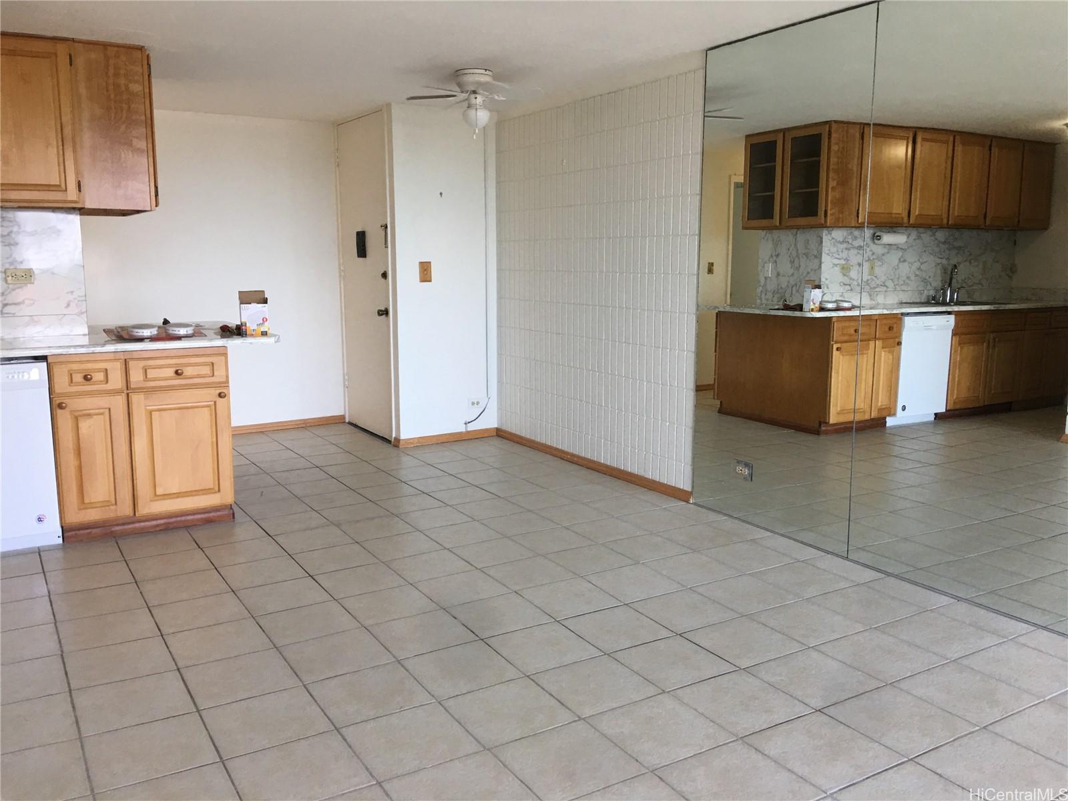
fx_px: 895
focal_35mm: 29
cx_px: 534
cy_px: 400
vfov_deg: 48.2
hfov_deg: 61.7
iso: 25
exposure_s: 1/30
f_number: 2.2
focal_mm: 4.15
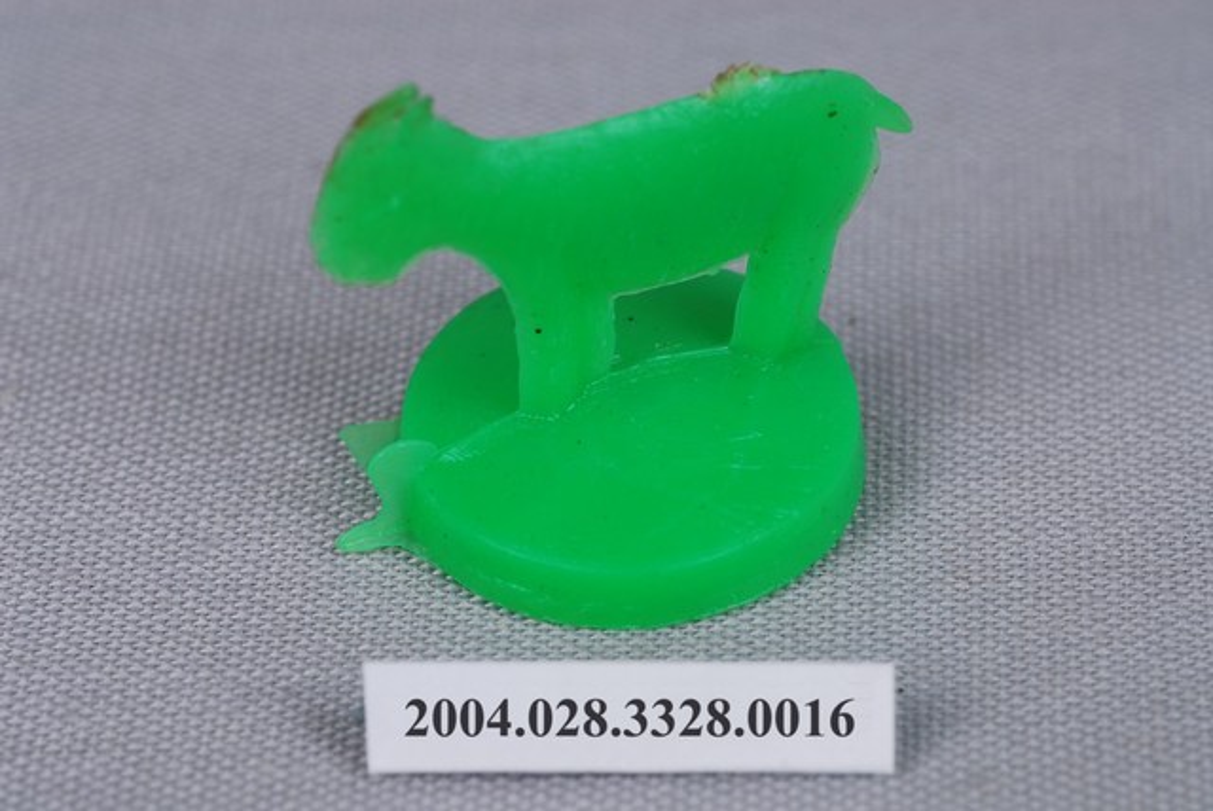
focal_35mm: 90
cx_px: 606
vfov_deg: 15.2
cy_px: 406
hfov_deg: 22.6
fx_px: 3035
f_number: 25
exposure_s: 1/125
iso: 100
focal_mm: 60
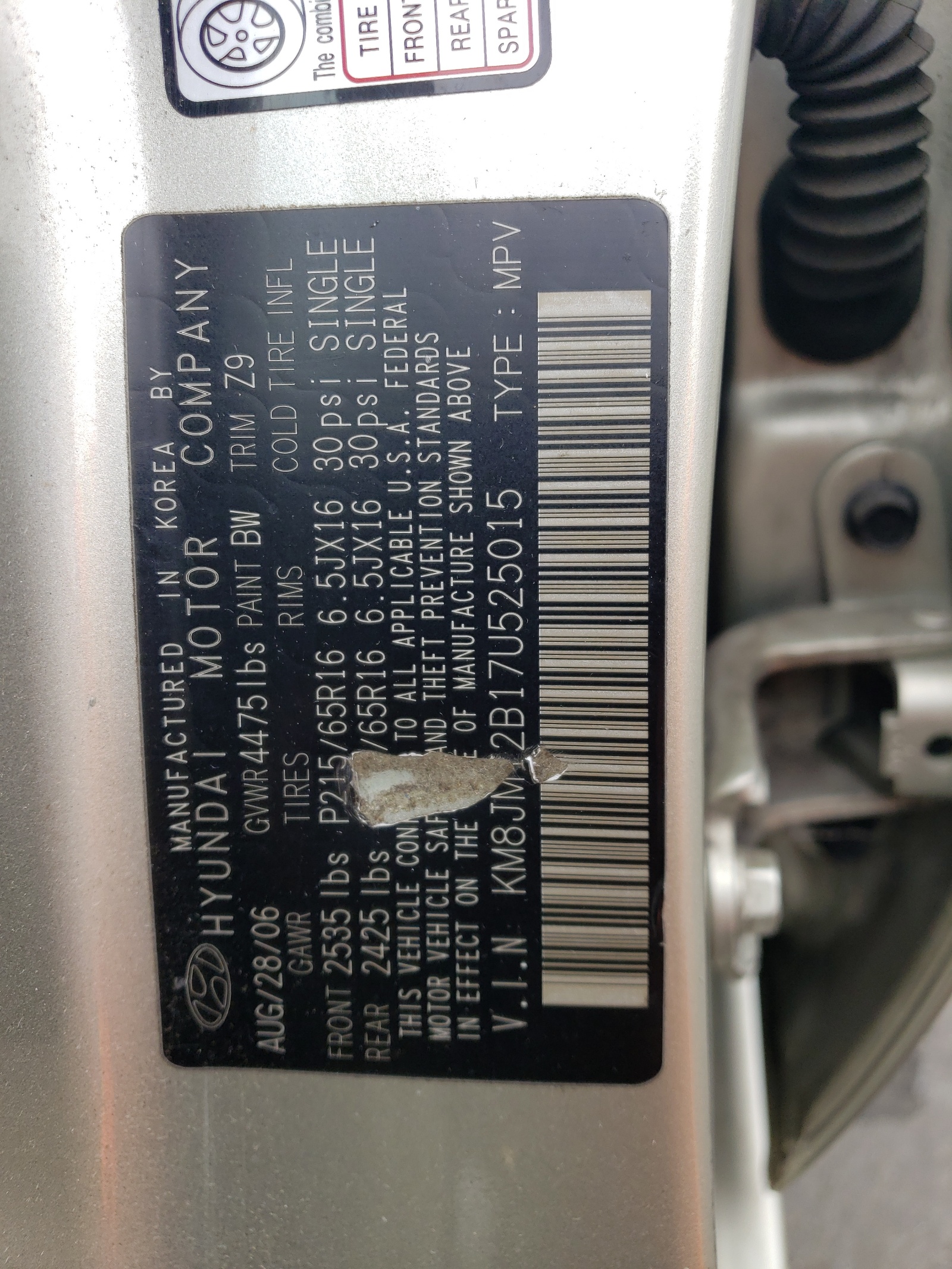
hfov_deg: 53.1
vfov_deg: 67.3
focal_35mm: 26
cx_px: 476
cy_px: 634
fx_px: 953
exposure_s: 1/909
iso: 50
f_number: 1.5
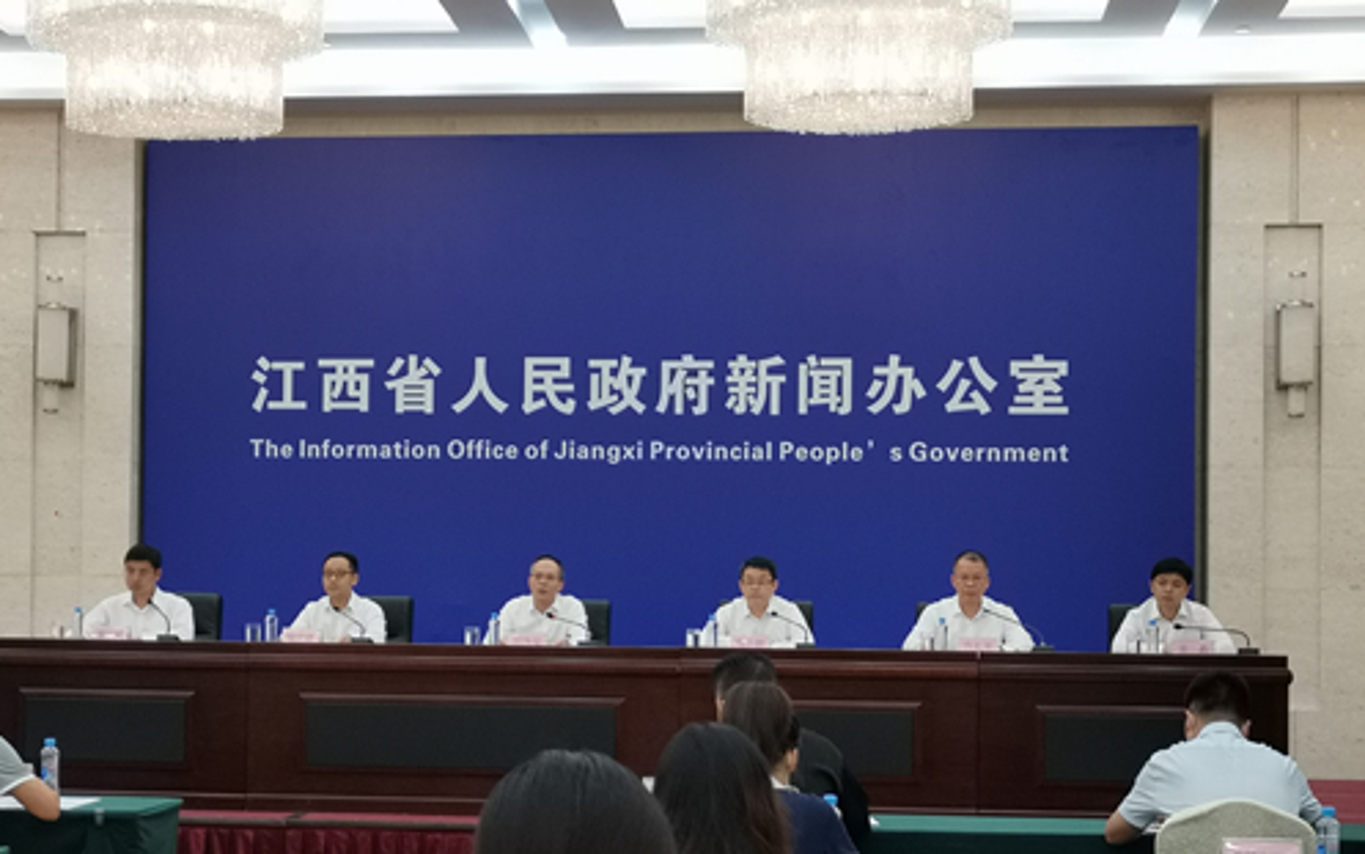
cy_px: 552
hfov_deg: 36.9
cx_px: 665
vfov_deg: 23.5
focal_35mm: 55
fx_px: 2047
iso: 200
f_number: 1.8
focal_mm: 4.75
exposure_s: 1/100
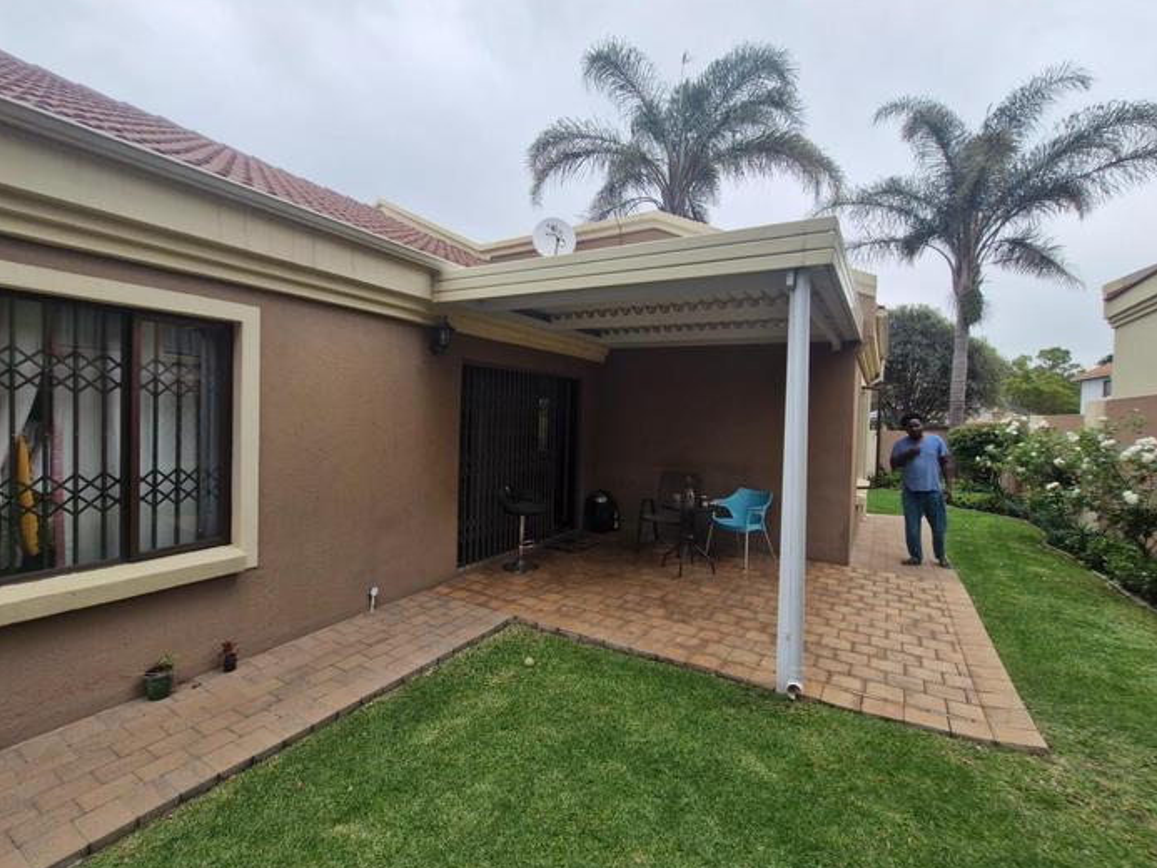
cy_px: 429
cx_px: 546
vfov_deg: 81.8
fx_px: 501
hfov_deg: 98.1
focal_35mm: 15
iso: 50
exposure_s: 1/548
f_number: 2.2
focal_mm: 1.74
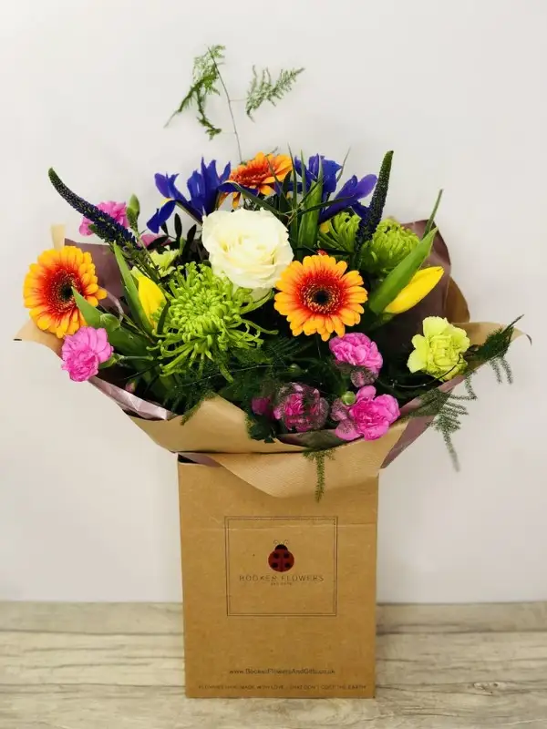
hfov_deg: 28.0
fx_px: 1096
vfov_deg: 36.8
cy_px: 364
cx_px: 274
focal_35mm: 52
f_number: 2.4
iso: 16
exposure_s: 1/50
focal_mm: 6
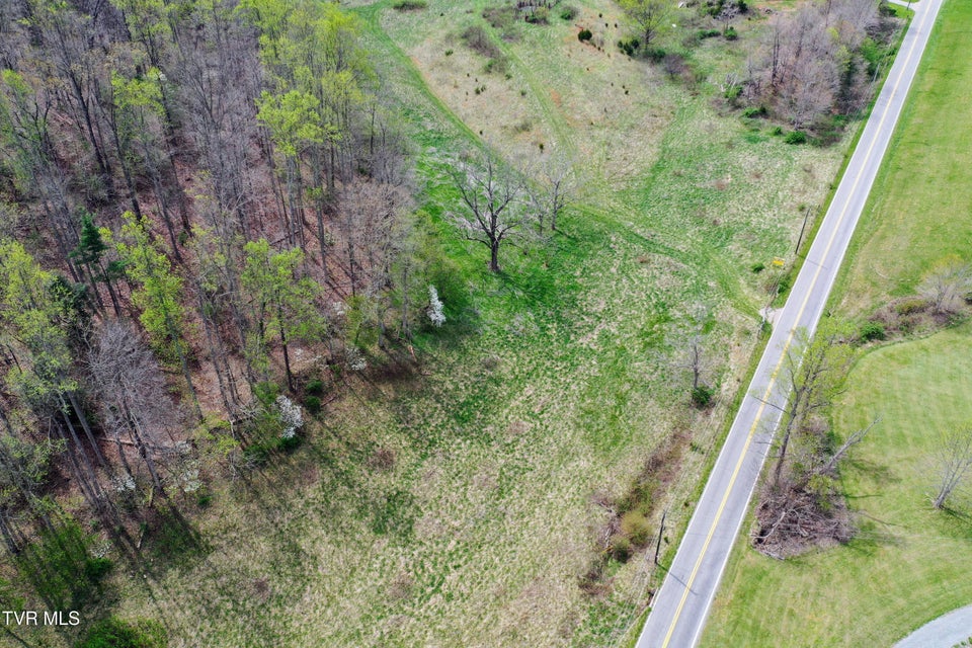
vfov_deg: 46.4
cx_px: 486
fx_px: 756
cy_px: 324
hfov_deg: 65.5
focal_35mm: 28
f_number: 4.5
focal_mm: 10.26
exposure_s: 1/120
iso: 100
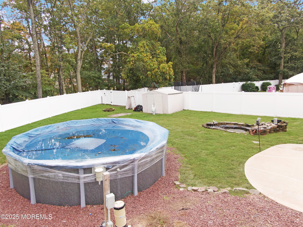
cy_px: 114
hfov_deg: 71.6
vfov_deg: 56.8
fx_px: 210
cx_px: 152
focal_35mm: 24
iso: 120
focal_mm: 4.39
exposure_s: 1/30
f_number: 2.8
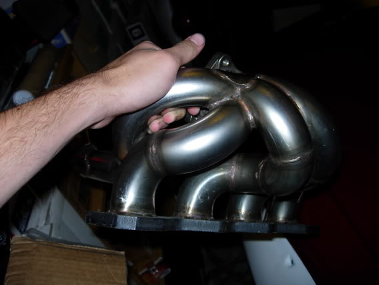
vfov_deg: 37.7
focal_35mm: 38
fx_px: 416
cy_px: 142
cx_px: 190
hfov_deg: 49.0
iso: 79
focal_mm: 7.8
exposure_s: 1/64
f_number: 2.8
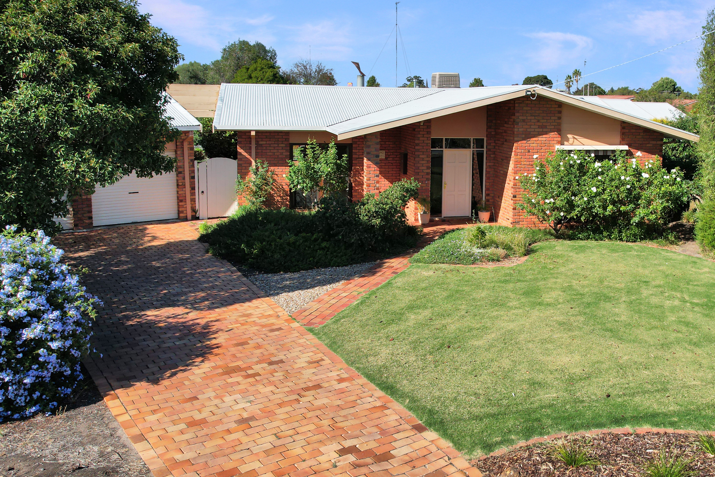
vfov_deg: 42.2
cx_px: 474
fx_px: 616
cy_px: 275
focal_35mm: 31
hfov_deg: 59.0
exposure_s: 1/2500
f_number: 2.8
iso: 110
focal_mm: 8.38
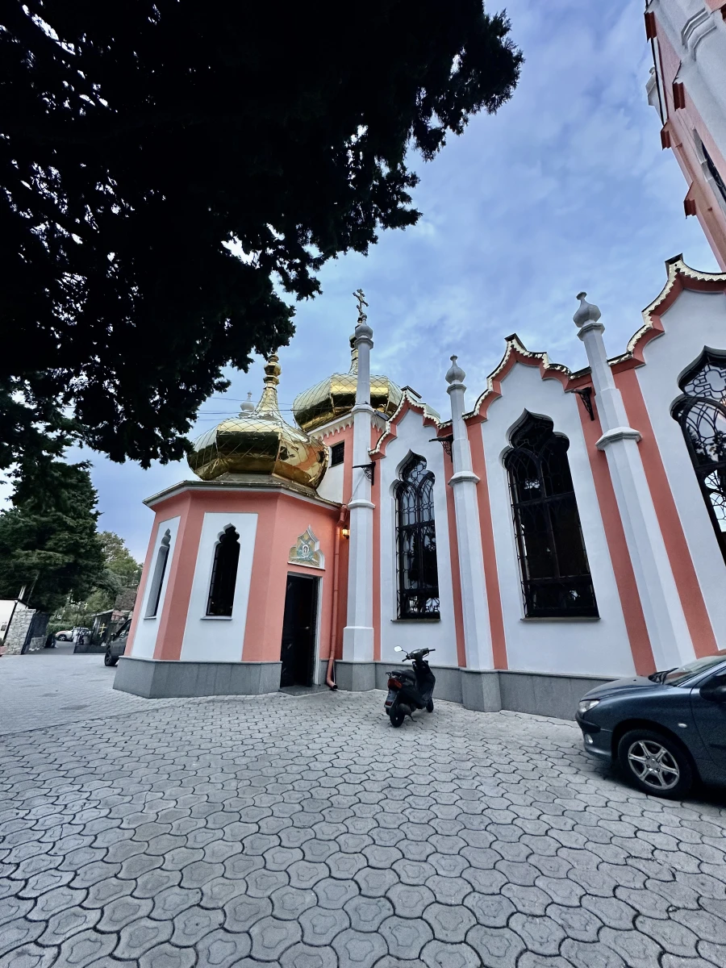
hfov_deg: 85.7
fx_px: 391
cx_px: 363
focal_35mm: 14
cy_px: 484
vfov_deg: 102.1
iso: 125
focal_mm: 2.22
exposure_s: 1/99
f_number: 2.2
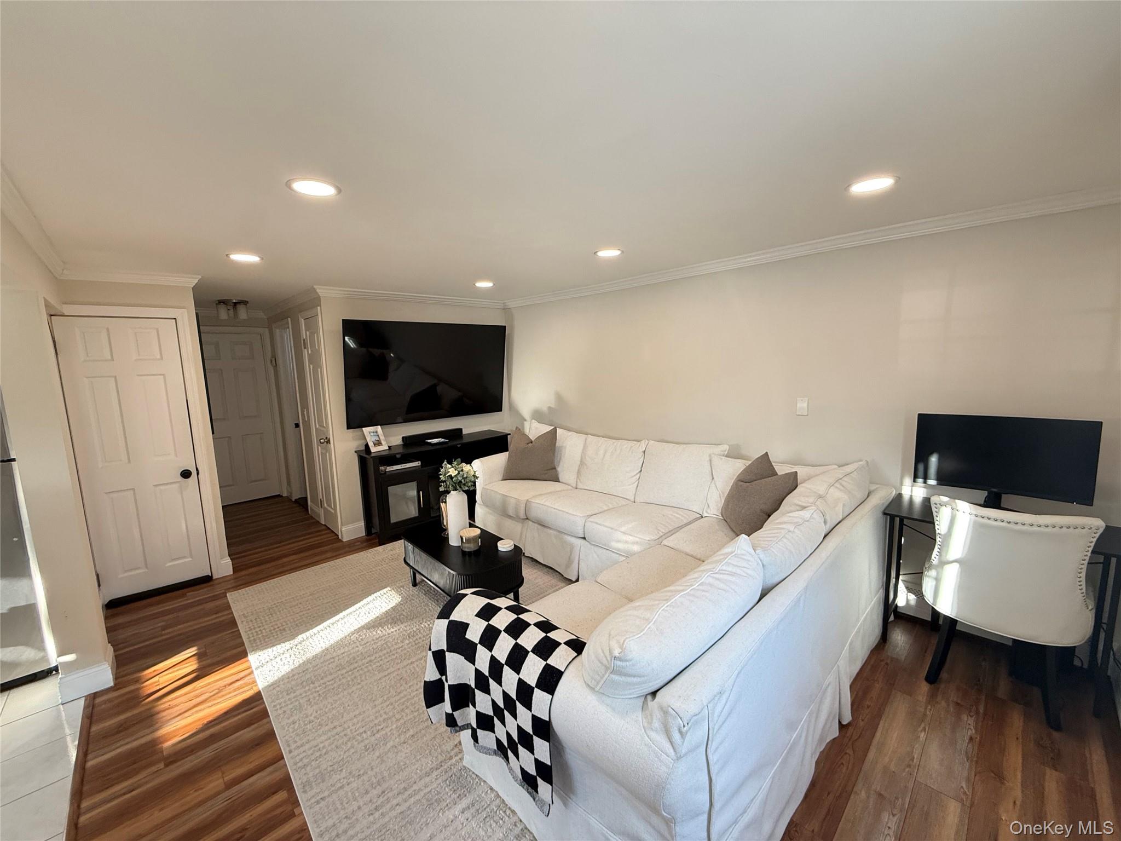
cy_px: 420
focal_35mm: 14
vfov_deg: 85.7
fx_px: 453
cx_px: 560
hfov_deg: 102.1
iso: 200
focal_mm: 2.22
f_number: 2.2
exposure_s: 1/120
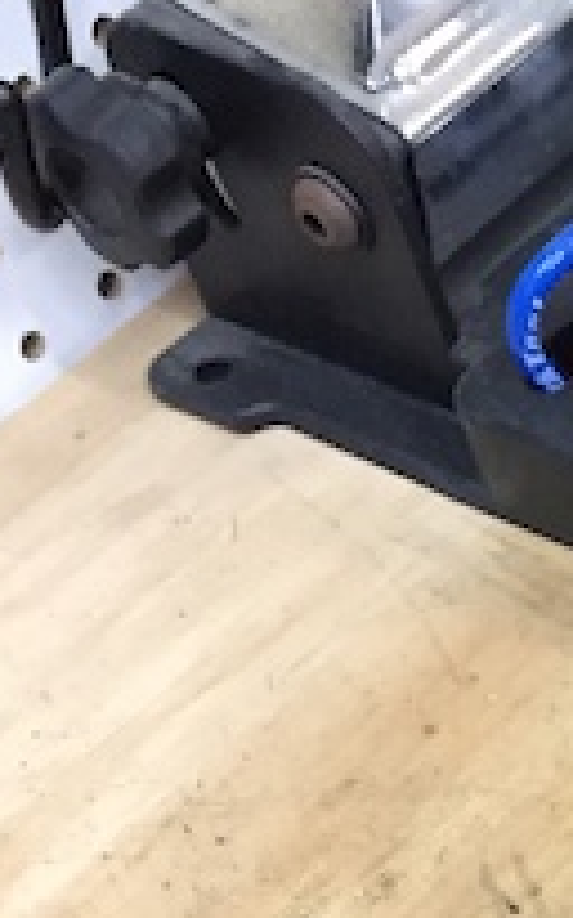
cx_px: 1218
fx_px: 3000
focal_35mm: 120
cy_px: 1370
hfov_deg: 10.0
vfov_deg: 16.0
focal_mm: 4.15
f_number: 2.2
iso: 160
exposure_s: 1/30
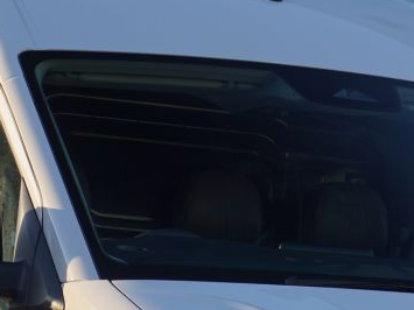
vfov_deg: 6.5
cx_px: 258
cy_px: 373
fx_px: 2716
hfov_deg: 8.7
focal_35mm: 227
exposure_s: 1/90
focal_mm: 35
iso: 100
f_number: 5.6
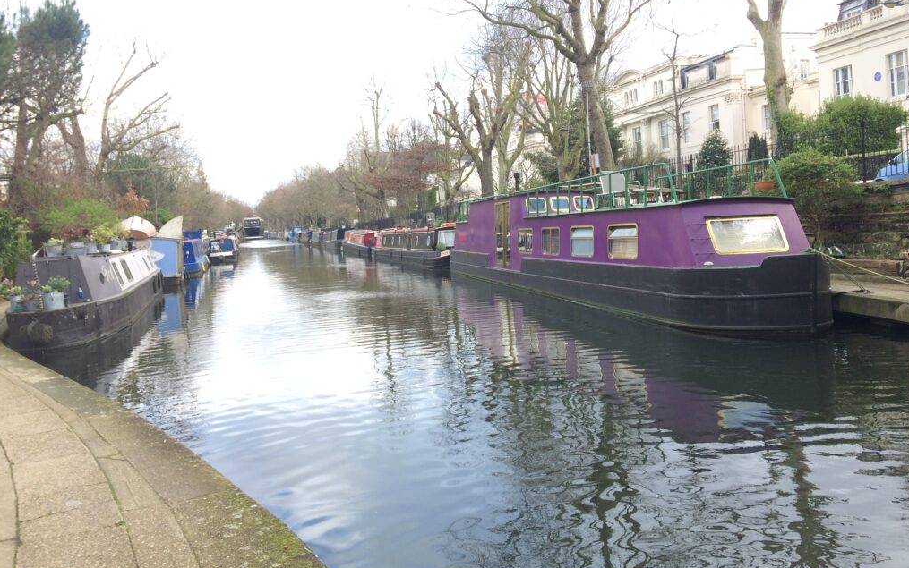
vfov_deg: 40.5
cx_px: 456
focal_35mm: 31
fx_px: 768
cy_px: 233
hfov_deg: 61.2
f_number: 2.2
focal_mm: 4.15
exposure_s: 1/164
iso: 32
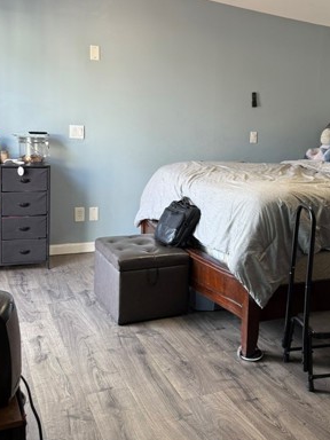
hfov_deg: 35.3
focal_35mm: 40
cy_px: 182
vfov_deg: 46.6
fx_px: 508
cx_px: 243
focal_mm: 6.76
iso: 160
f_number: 1.78
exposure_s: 1/120
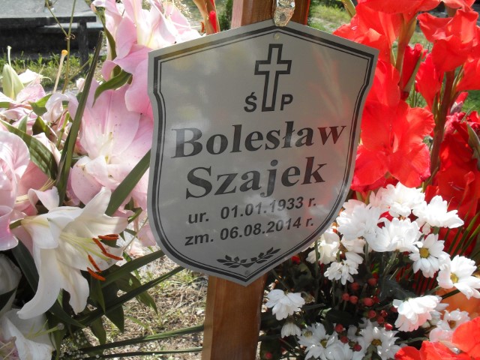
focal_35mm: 35
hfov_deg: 52.6
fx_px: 485
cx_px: 240
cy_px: 180
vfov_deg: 40.7
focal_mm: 6.3
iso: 100
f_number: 8.4
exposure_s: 1/125
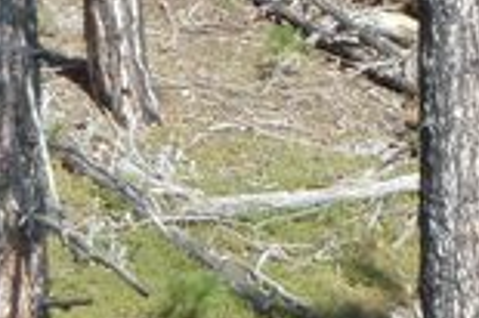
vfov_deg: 1.6
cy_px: 259
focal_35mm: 847
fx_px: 11258
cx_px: 927
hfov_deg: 2.4
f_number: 4.5
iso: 80
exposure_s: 1/200
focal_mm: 25.9
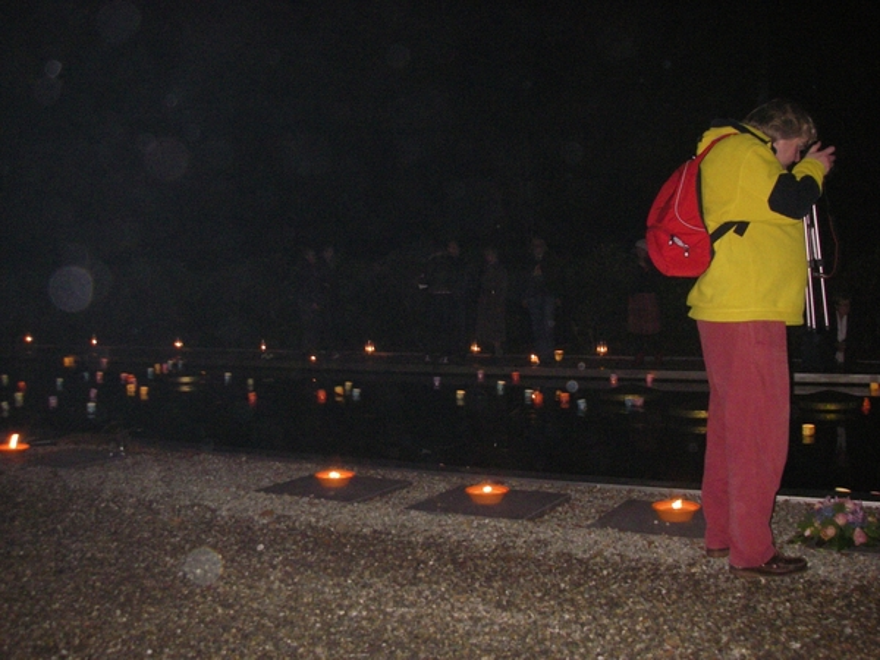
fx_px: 966
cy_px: 330
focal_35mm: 38
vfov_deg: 37.7
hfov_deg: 49.0
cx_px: 440
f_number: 3.3
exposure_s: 1/40
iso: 400
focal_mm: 6.3
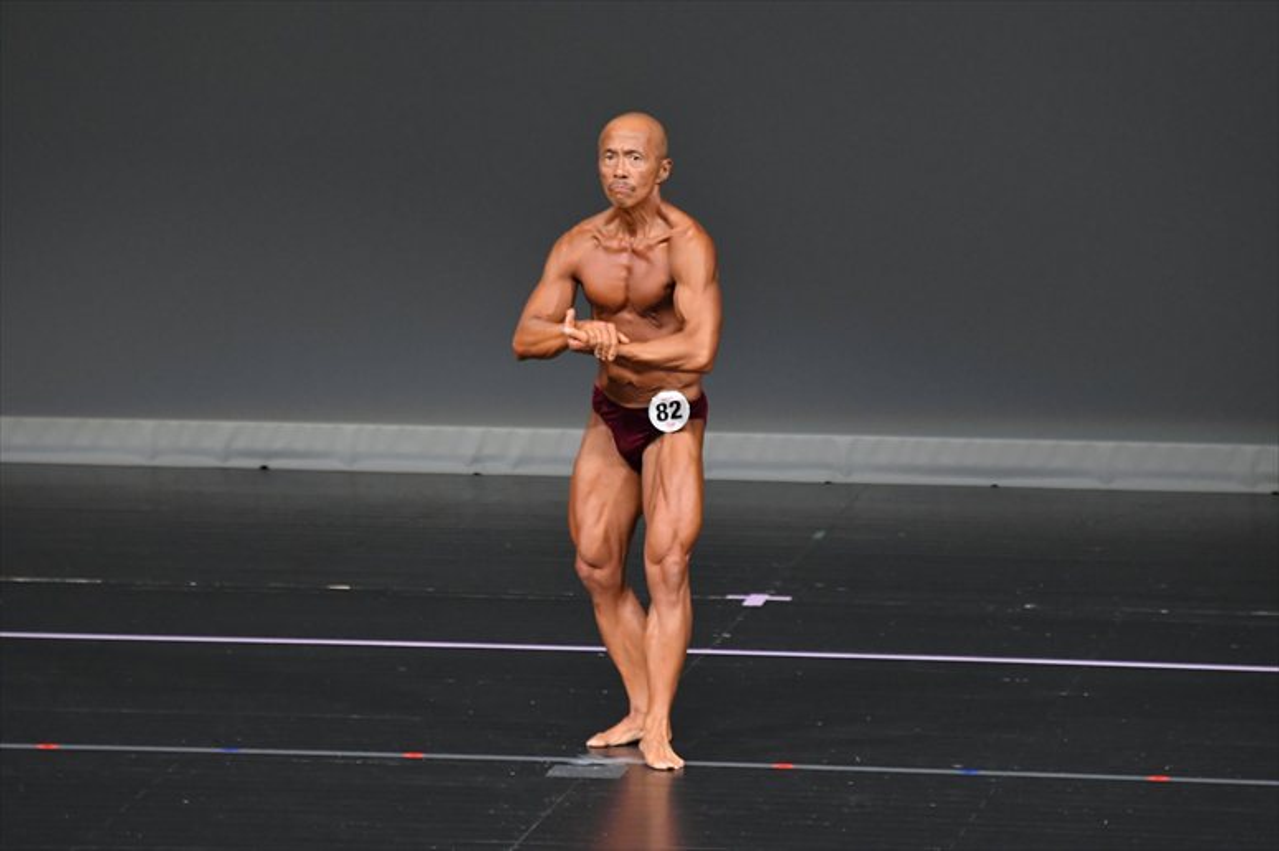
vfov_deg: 4.0
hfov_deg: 6.0
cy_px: 426
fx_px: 12251
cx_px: 640
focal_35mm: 345
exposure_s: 1/400
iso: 4000
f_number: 5.6
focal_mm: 230
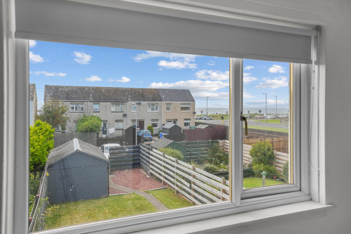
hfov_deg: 65.5
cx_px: 176
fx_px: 273
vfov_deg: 46.4
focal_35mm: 28
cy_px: 117
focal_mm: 28
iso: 250
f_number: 9
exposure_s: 1/60
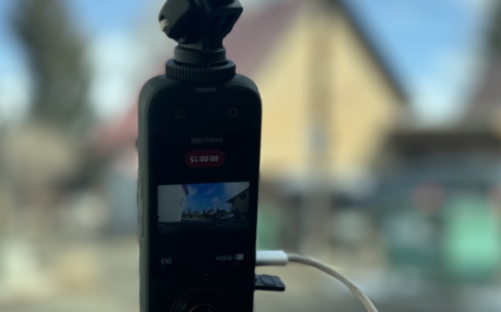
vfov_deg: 19.6
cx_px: 207
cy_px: 224
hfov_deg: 31.0
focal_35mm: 66
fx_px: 901
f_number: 1.78
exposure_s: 1/2110
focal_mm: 6.86
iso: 64
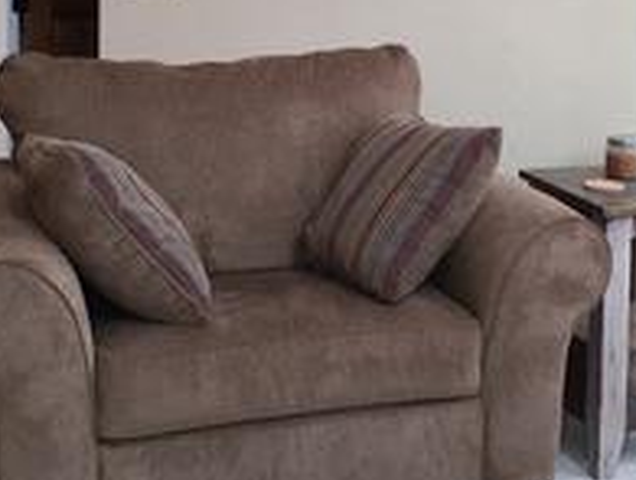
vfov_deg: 18.8
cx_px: 450
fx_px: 1399
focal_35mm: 76
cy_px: -20
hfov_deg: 25.4
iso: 32
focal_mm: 4.15
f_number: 2.2
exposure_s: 1/40
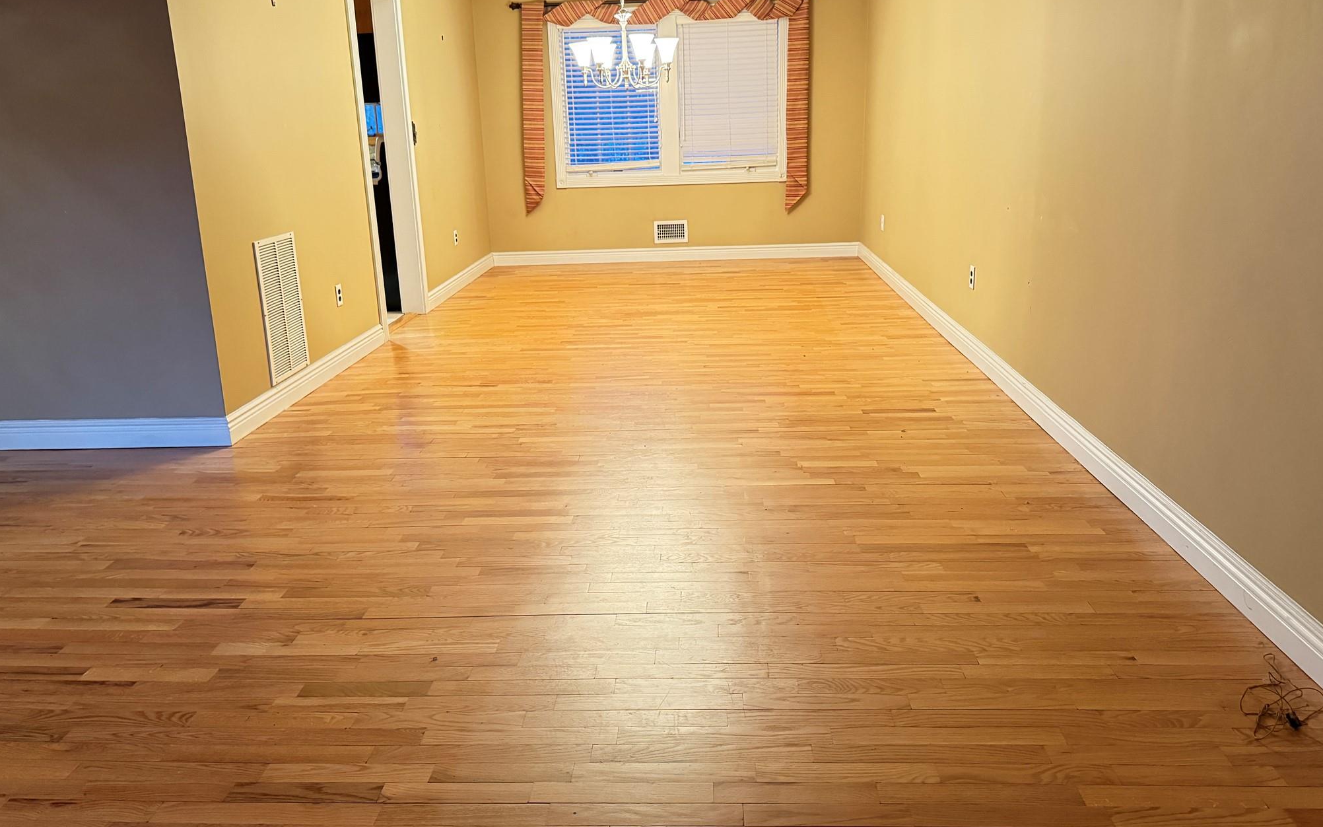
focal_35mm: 26
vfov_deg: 47.4
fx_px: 937
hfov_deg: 70.4
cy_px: 351
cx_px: 652
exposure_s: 1/40
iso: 1000
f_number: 1.78
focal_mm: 6.76
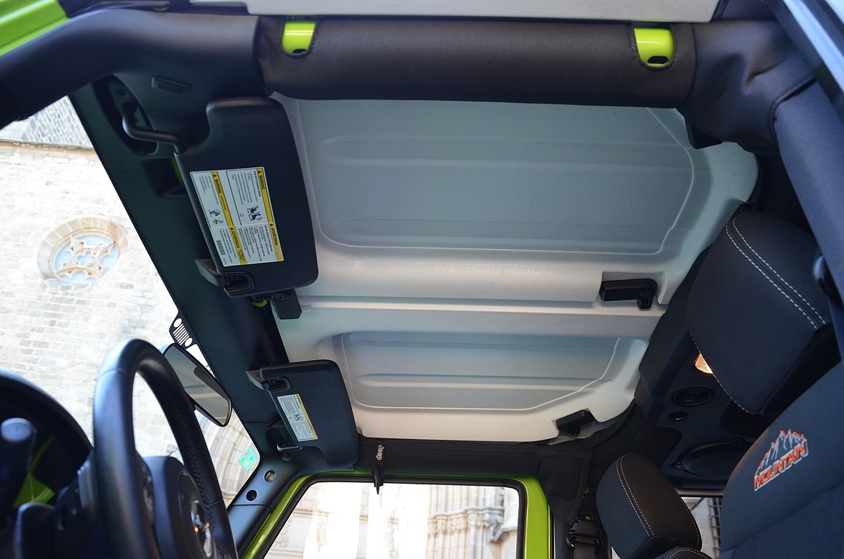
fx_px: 737
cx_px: 422
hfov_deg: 59.6
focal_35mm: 32
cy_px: 280
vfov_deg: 41.5
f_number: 4
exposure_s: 1/60
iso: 400
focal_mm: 21
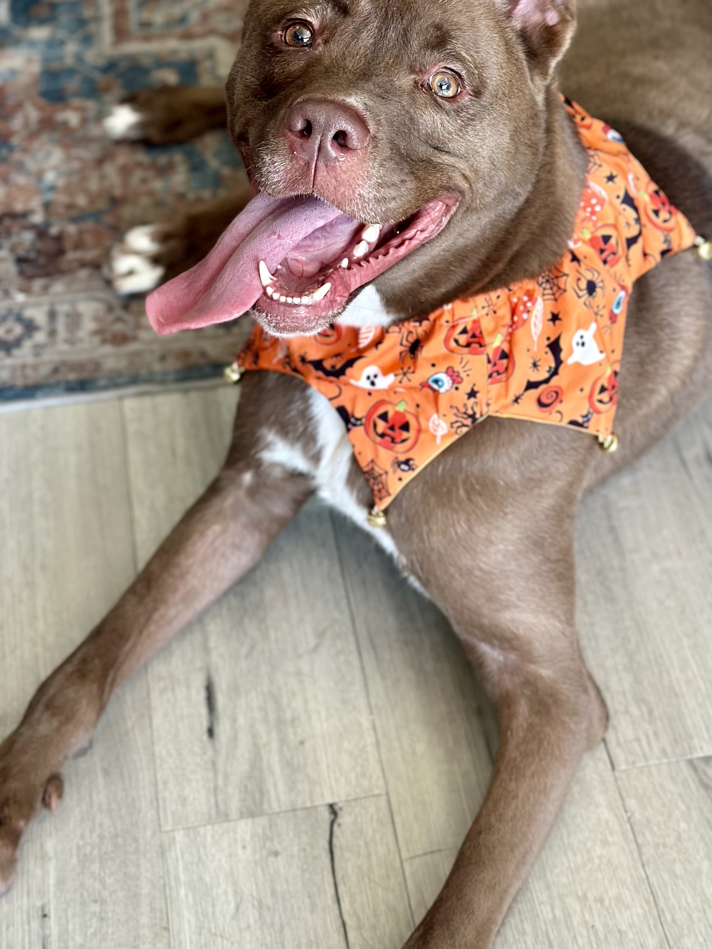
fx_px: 2029
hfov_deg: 19.9
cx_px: 426
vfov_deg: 26.3
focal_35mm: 74
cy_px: 418
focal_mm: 6.86
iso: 125
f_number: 1.78
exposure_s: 1/82
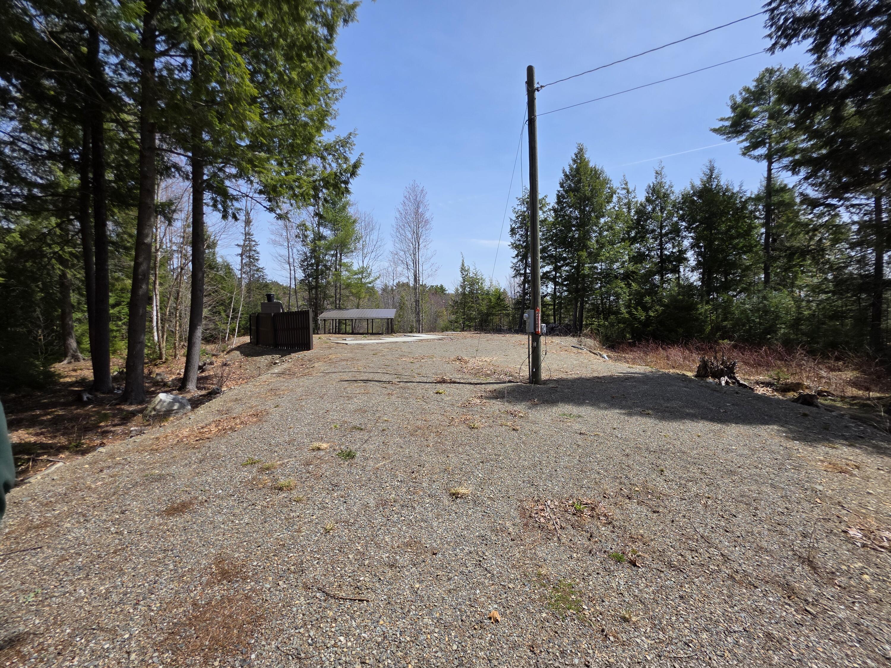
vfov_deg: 89.9
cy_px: 334
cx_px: 446
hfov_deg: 106.2
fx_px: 335
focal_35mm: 13
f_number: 1.9
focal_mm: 2.2
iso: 40
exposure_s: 1/2054
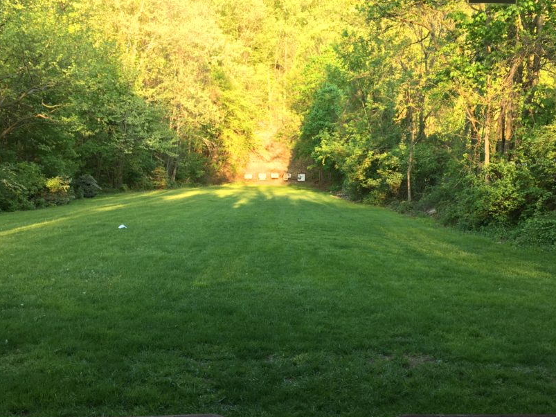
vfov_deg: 38.6
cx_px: 285
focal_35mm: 37
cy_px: 200
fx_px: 594
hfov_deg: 50.1
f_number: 2.2
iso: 32
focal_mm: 4.15
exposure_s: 1/60
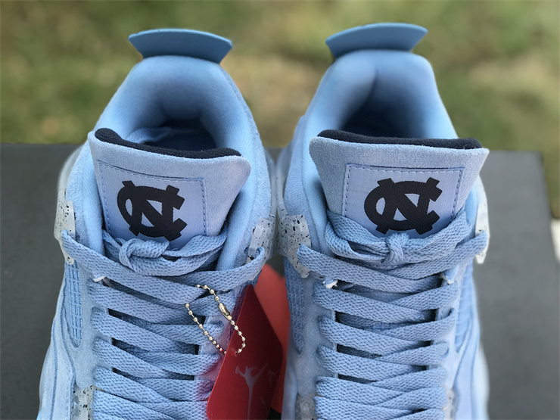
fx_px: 922
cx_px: 280
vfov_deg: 25.7
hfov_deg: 33.8
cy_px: 210
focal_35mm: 57
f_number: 2.8
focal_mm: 6.6
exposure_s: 1/100
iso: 32
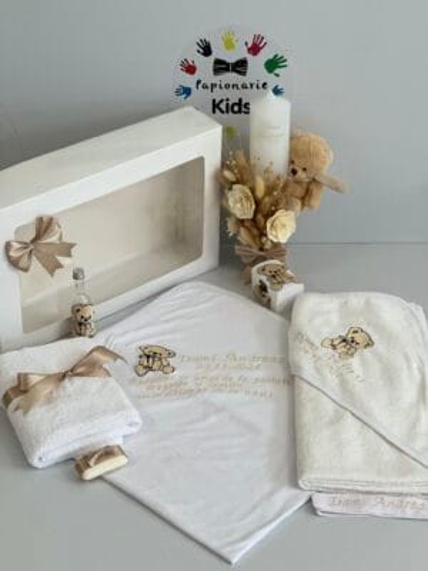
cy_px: 286
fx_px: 1269
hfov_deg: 19.1
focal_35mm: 77
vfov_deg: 25.3
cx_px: 214
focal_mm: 9
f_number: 2.8
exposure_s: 1/121
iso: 100
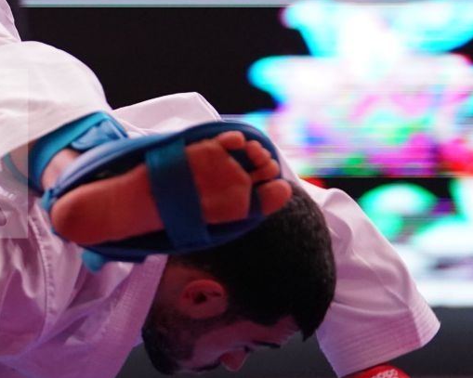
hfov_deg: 4.2
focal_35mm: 465
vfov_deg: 3.3
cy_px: -176
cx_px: -59
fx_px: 6508
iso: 4000
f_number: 2.8
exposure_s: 1/1000
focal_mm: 140
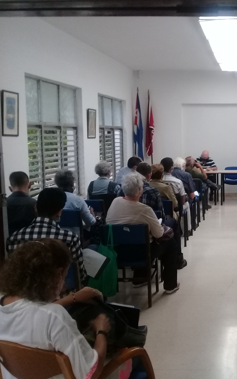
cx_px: 241
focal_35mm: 44
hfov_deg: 27.4
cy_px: 190
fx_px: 455
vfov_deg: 45.3
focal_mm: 3.3
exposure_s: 1/40
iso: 160
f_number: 2.2
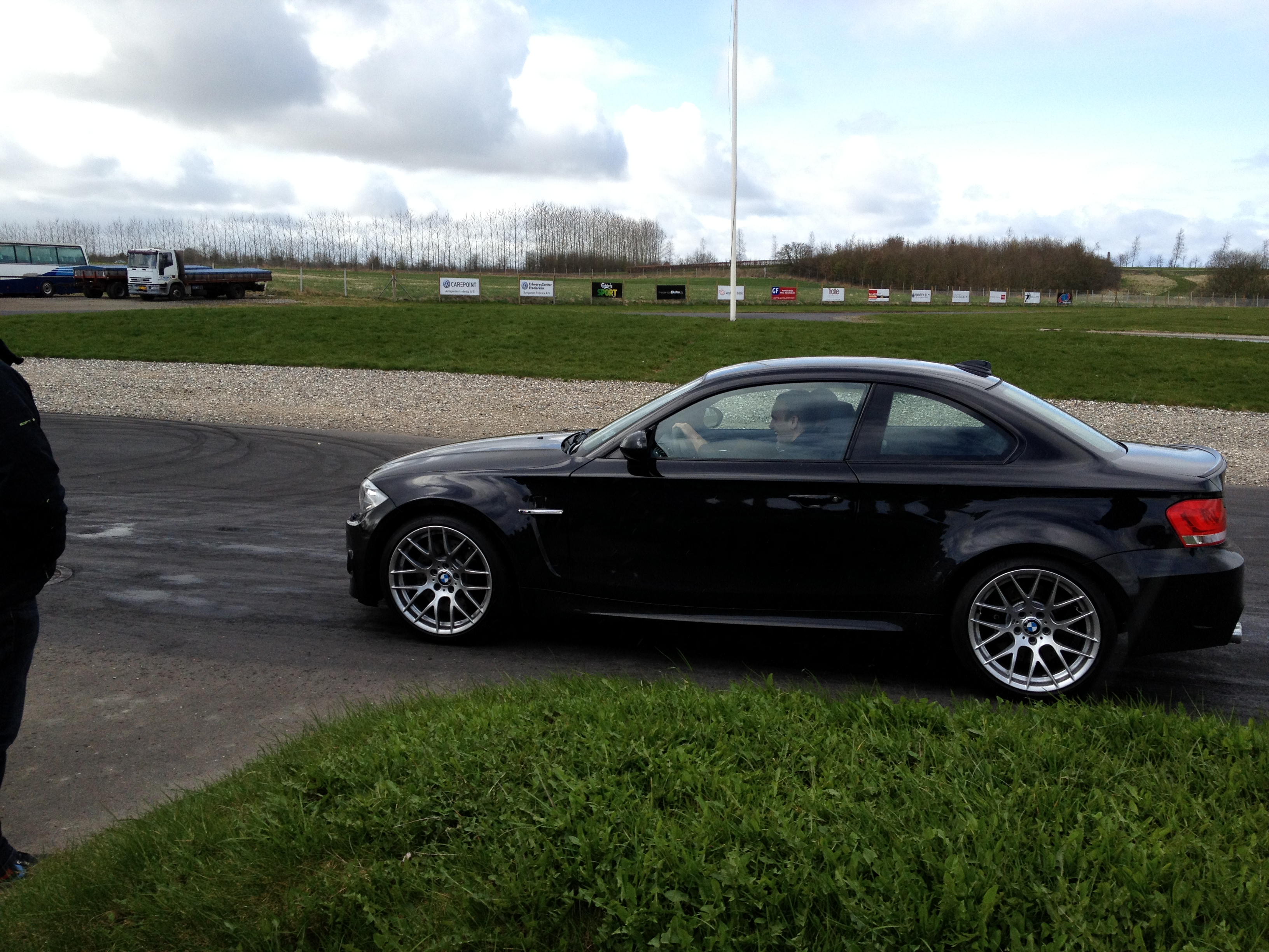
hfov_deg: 52.6
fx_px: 1283
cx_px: 634
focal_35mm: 35
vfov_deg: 40.7
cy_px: 476
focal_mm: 4.28
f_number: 2.4
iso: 64
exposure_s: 1/1062
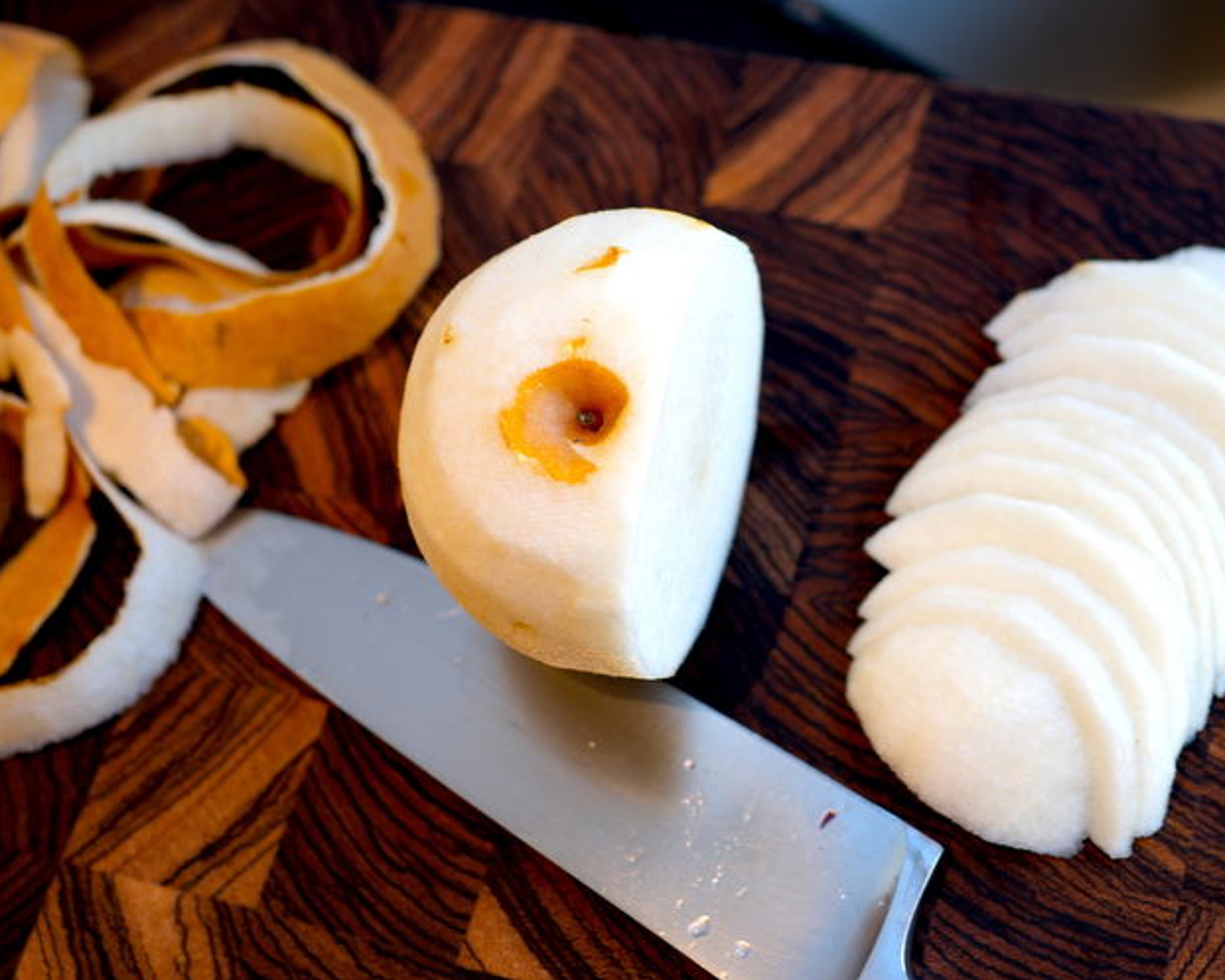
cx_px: 716
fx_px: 1849
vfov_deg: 29.7
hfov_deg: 36.6
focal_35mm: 51
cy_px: 490
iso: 125
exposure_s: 1/50
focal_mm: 30
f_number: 2.8
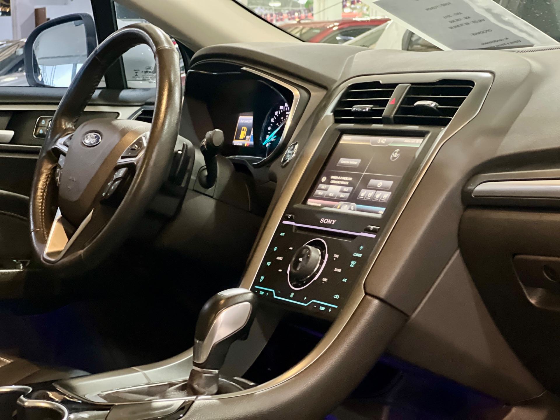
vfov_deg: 19.1
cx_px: 280
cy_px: 210
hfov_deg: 25.3
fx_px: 1246
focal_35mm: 77
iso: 1000
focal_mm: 9
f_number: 2.8
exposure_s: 1/15
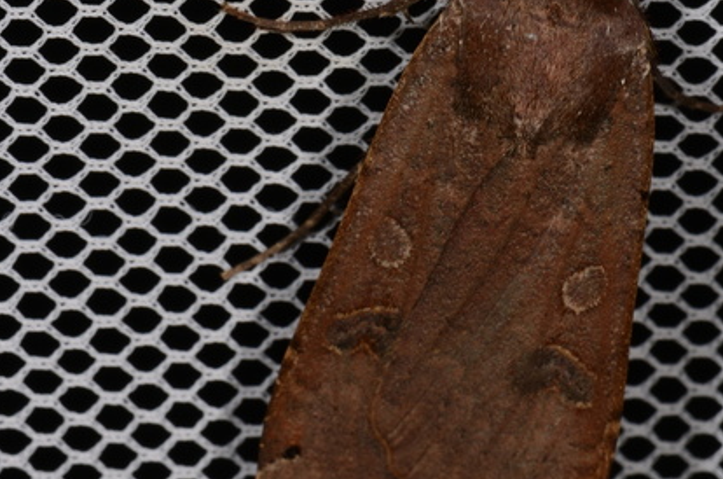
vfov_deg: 5.6
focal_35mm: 244
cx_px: 515
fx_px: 4888
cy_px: 184
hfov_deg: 8.5
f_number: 22
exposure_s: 1/60
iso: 100
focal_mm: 85
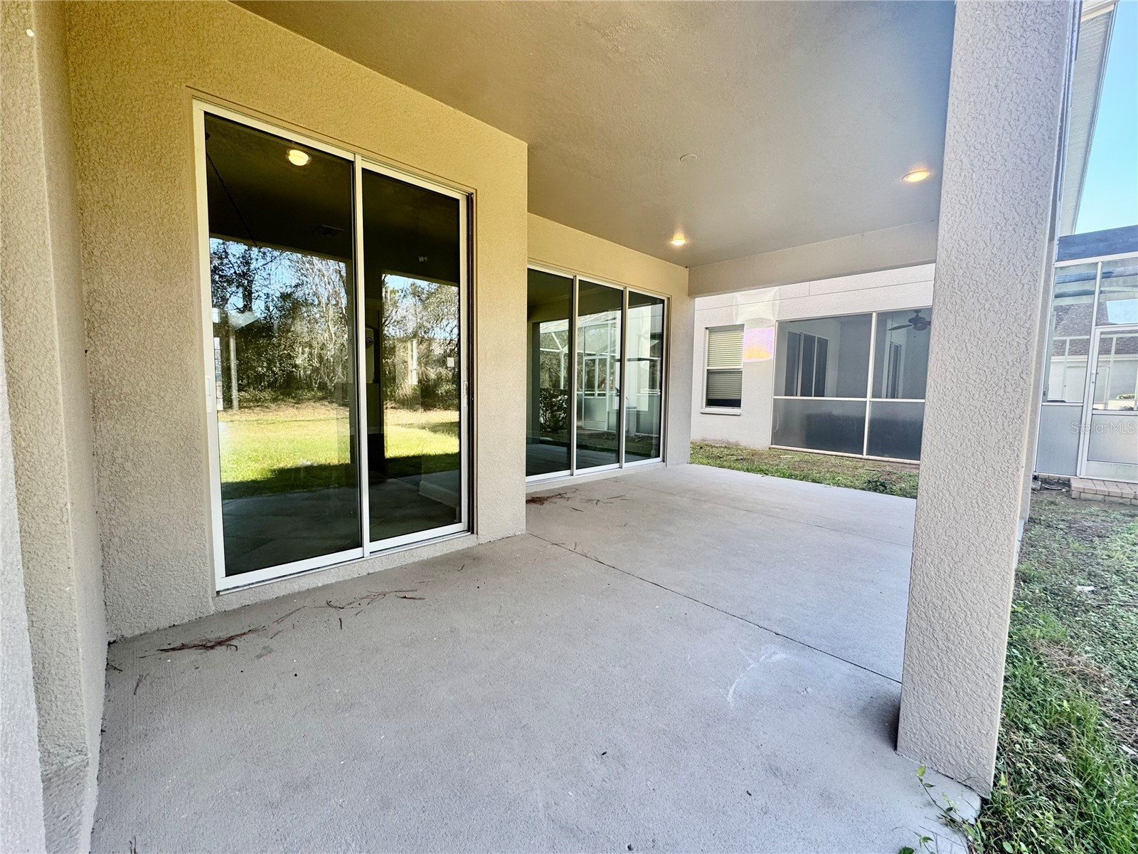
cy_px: 427
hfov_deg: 102.1
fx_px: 460
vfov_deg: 85.7
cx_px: 569
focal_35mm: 14
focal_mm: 2.22
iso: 50
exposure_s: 1/99
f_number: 2.2
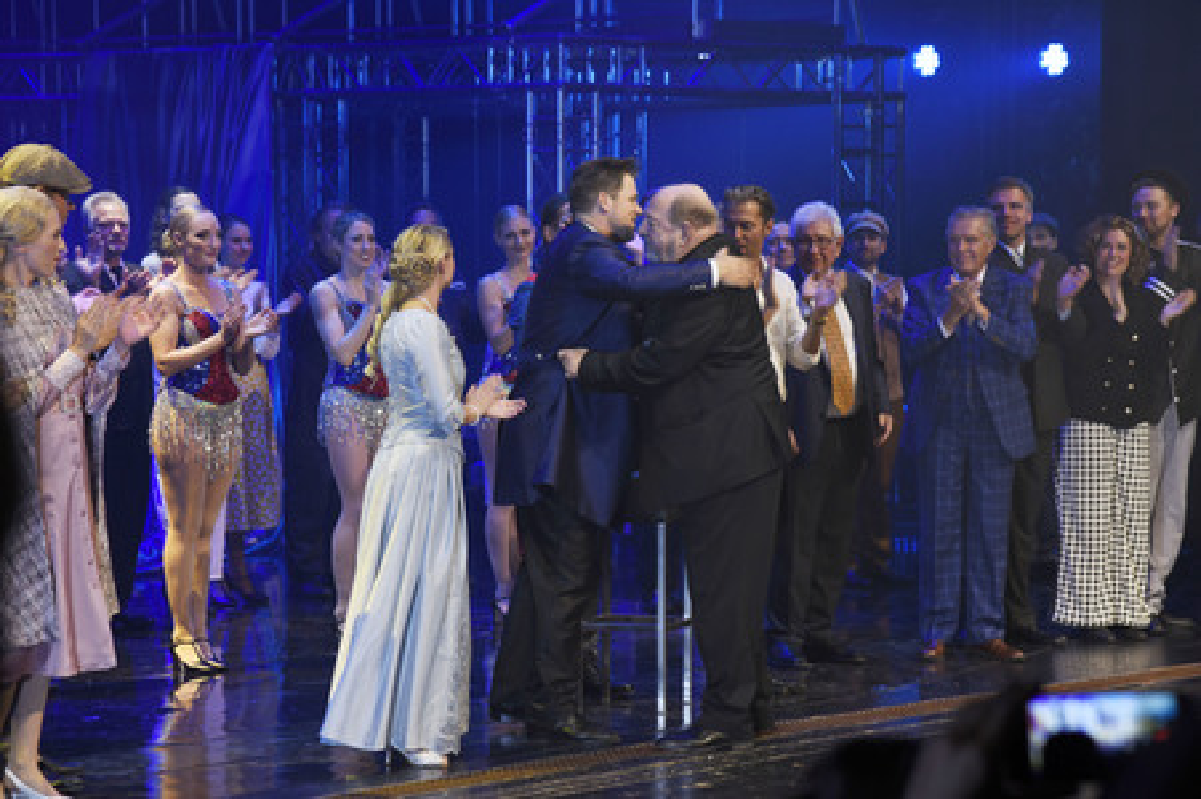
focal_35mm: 120
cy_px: 400
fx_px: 4000
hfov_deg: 17.1
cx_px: 600
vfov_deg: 11.4
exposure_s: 1/60
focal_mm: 120
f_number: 6.3
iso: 800
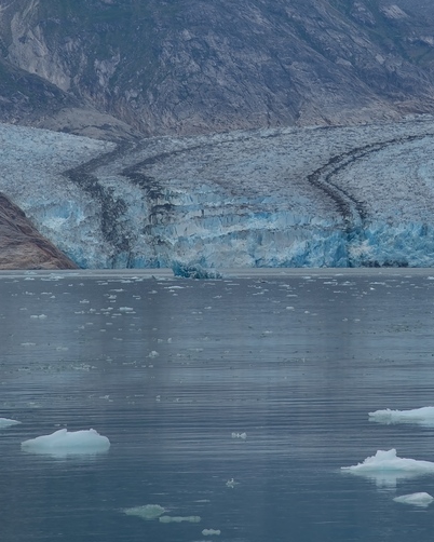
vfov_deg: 6.7
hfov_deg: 5.4
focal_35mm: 287
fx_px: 4605
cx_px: 395
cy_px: 146
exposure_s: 1/250
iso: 100
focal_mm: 120
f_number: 8
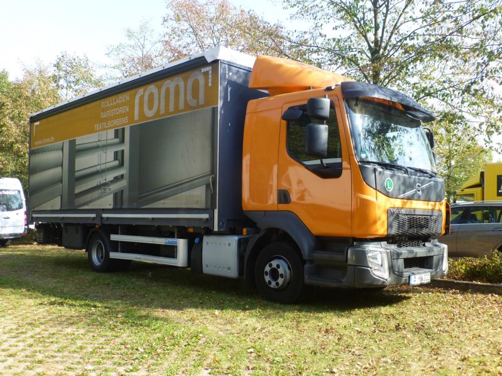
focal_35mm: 34
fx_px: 493
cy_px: 188
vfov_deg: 41.8
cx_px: 251
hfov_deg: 54.0
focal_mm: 6.1
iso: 125
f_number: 3.7
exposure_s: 1/250
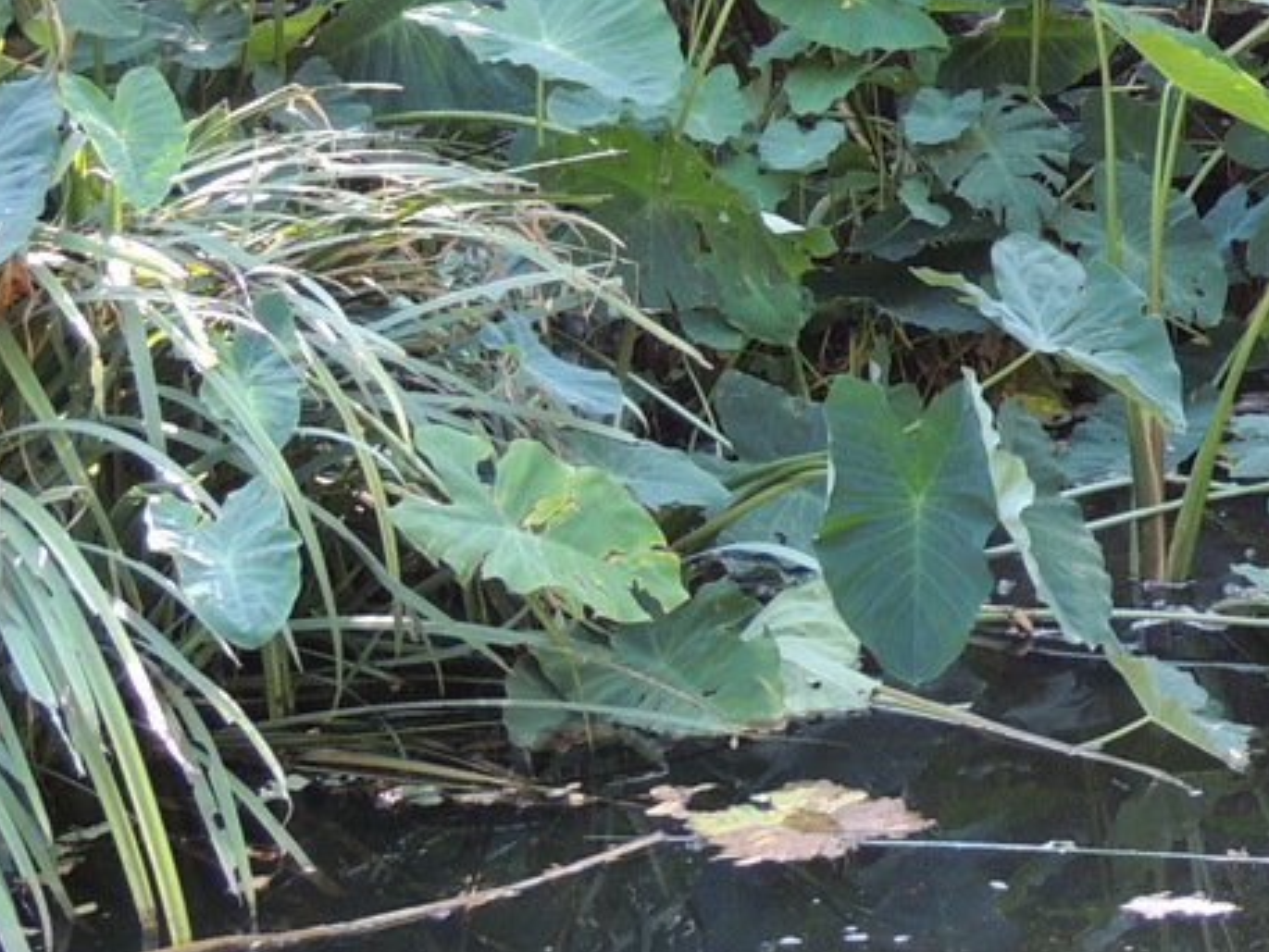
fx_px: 4107
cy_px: 42
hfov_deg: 16.7
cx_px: 1561
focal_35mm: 112
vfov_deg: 13.1
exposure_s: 1/50
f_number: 3.3
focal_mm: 7.1
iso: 320
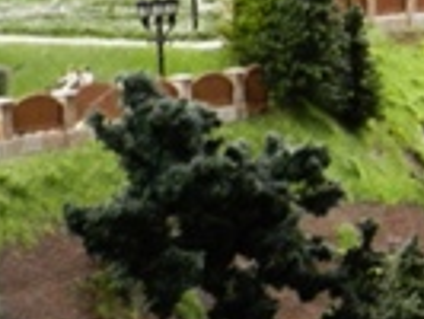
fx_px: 2660
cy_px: 217
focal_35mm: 217
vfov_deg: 6.9
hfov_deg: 8.8
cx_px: 736
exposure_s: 1/10
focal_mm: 8.2
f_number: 4.2
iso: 400
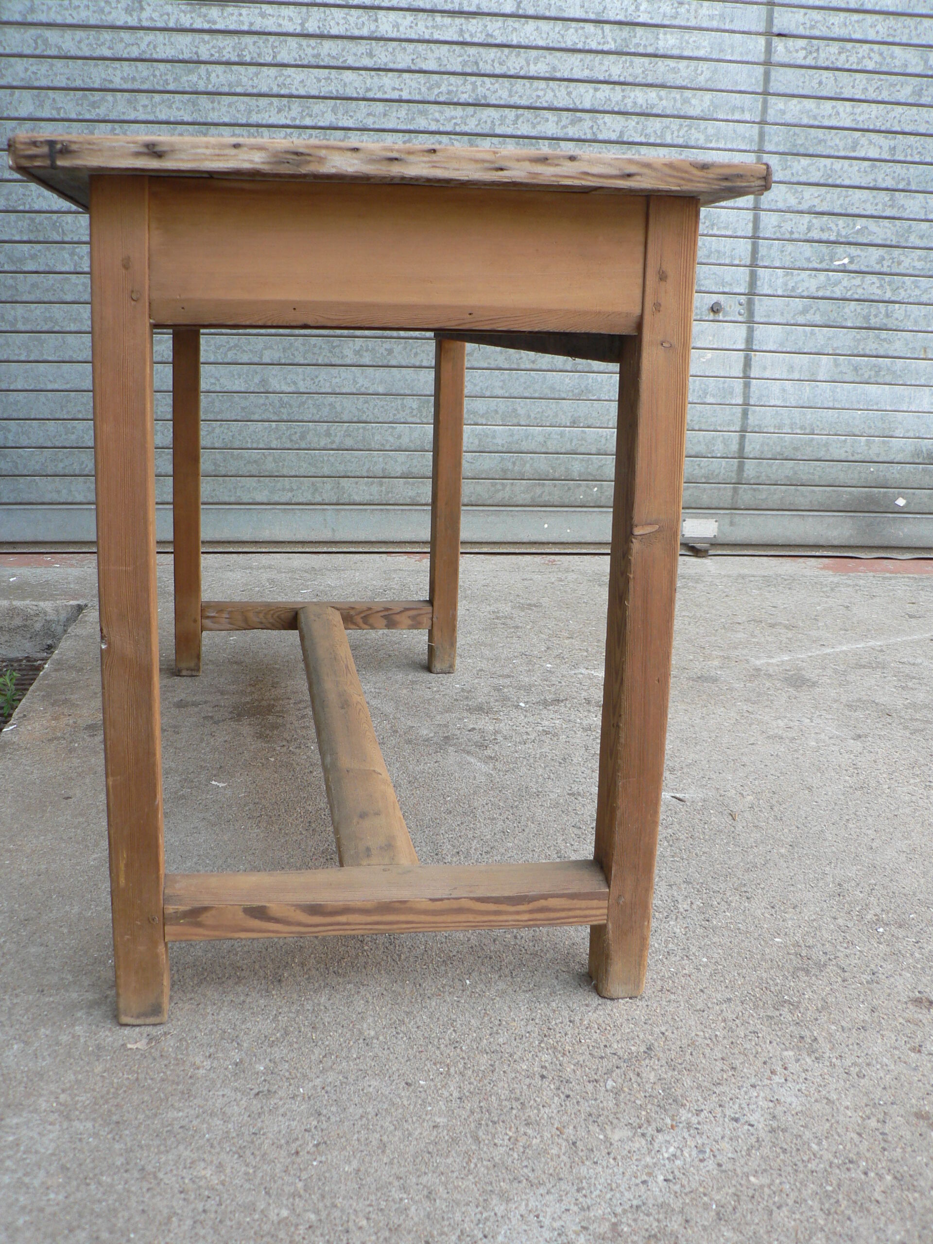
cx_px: 466
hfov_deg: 39.7
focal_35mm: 36
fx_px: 1294
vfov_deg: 51.4
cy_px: 622
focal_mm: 6
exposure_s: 1/100
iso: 80
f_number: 2.8
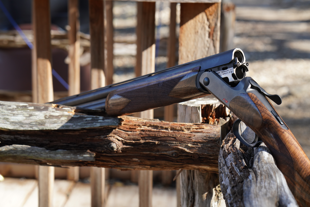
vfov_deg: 16.1
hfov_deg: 23.9
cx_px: 155
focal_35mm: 85
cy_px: 104
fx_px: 732
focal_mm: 85
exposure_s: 1/320
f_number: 7.1
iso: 640
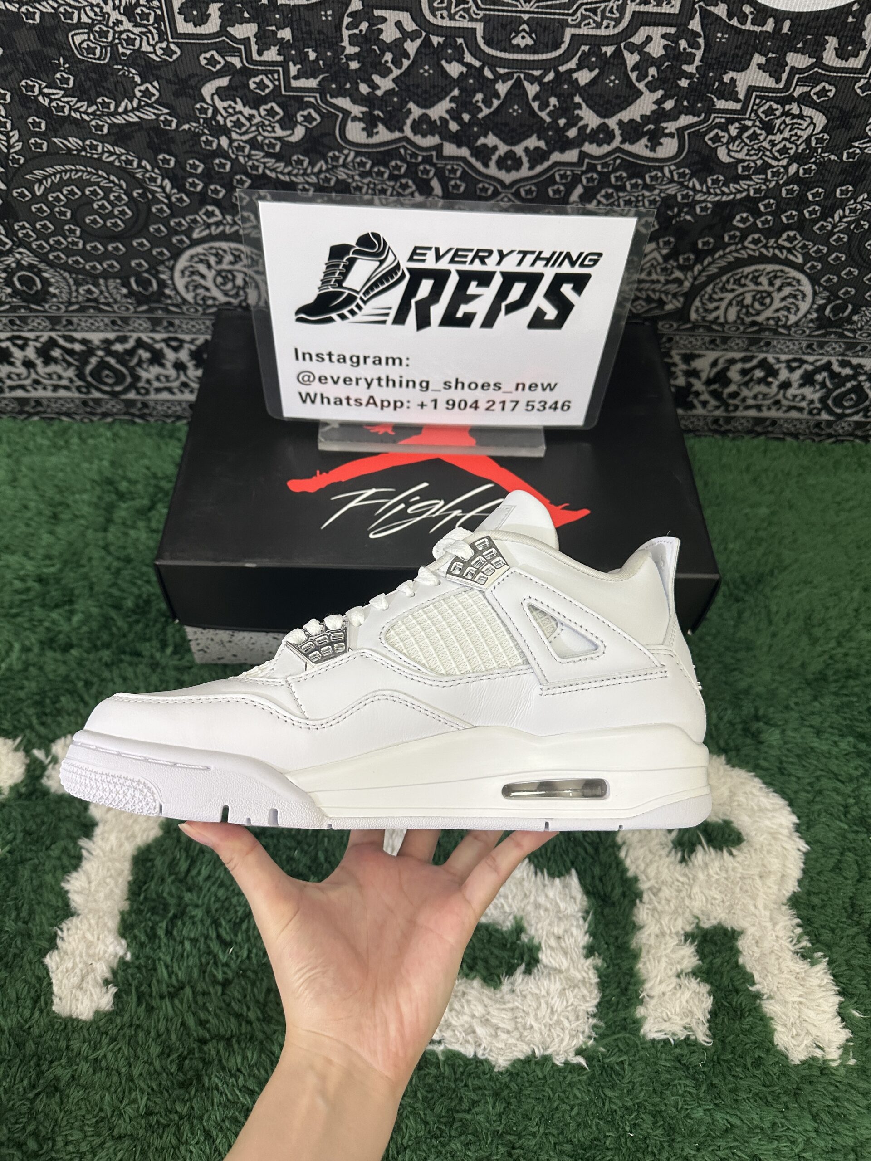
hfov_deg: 56.8
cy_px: 580
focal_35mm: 24
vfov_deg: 71.6
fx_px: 805
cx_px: 436
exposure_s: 1/50
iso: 250
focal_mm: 6.86
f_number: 1.78
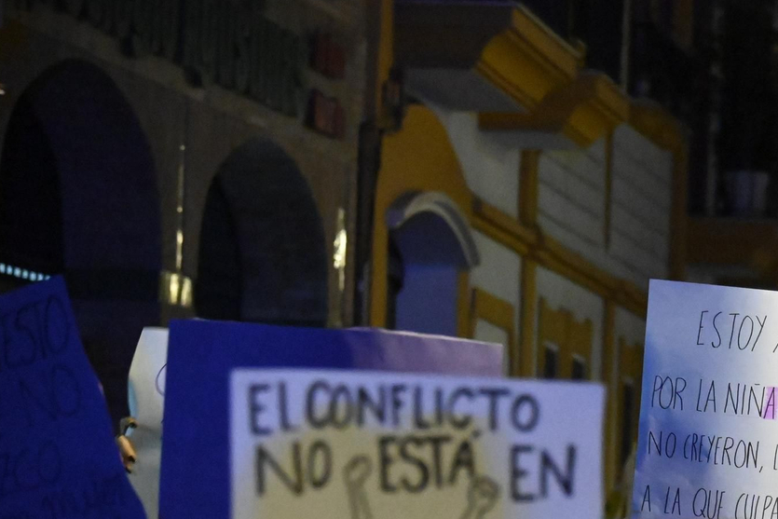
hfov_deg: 6.5
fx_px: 6830
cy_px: 457
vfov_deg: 4.3
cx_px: 738
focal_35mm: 316
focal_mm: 110
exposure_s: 1/80
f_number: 6.3
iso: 12800
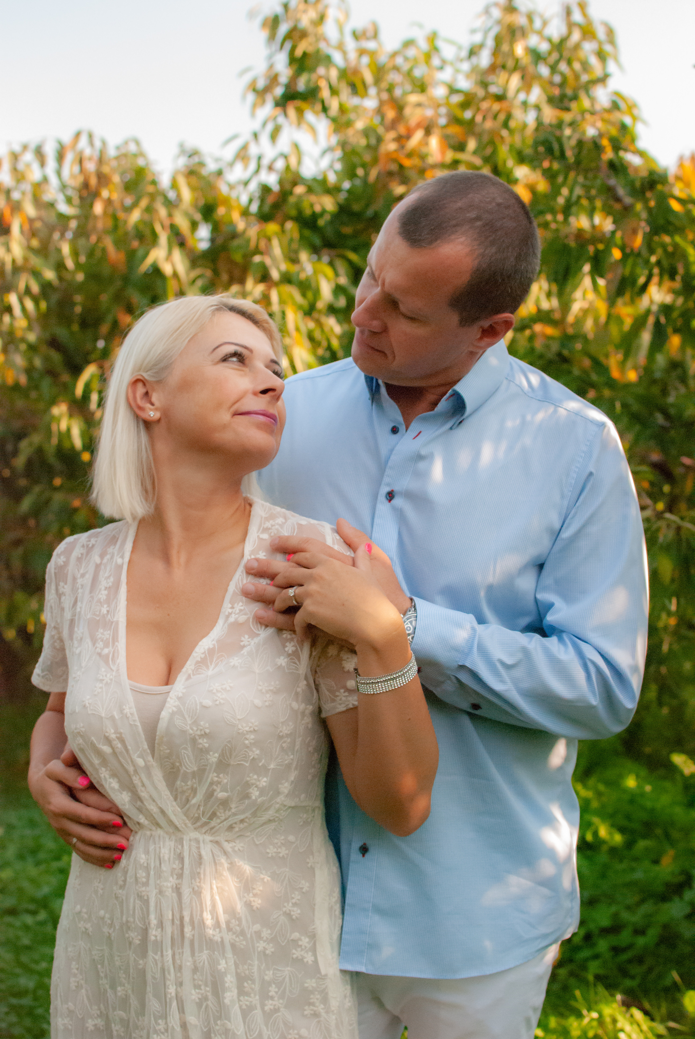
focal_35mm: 52
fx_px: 1516
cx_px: 348
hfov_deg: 25.8
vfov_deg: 37.8
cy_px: 520
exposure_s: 1/4000
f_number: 4
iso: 1600
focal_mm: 35
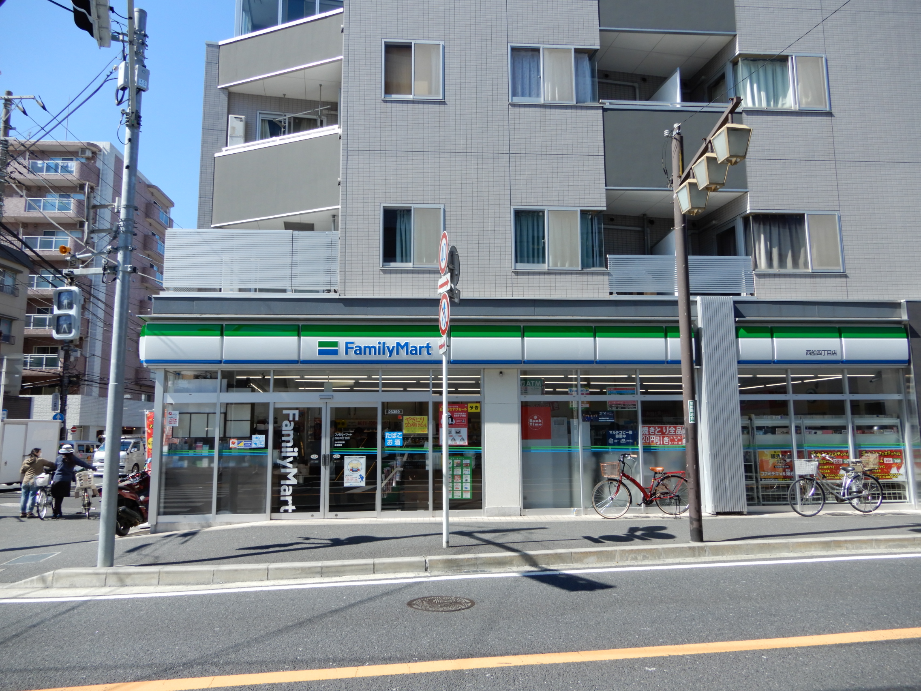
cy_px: 346
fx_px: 639
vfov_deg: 56.8
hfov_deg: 71.6
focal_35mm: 24
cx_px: 460
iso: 80
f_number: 3.4
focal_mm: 4.3
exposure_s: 1/500
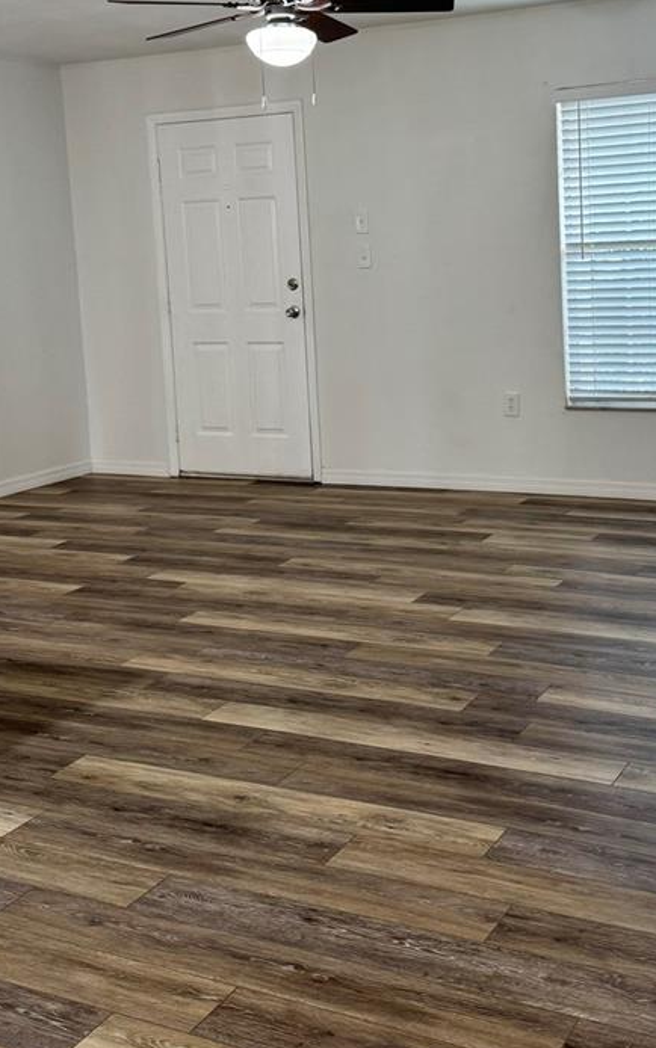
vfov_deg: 44.8
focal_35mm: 44
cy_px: 371
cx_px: 408
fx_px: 1258
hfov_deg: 29.1
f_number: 1.78
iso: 160
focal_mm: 6.76
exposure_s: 1/120
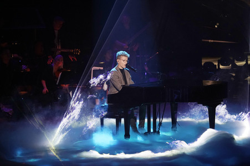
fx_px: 1388
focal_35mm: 200
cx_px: 125
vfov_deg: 6.9
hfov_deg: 10.3
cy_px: 83
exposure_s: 1/160
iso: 4000
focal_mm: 200
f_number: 5.6
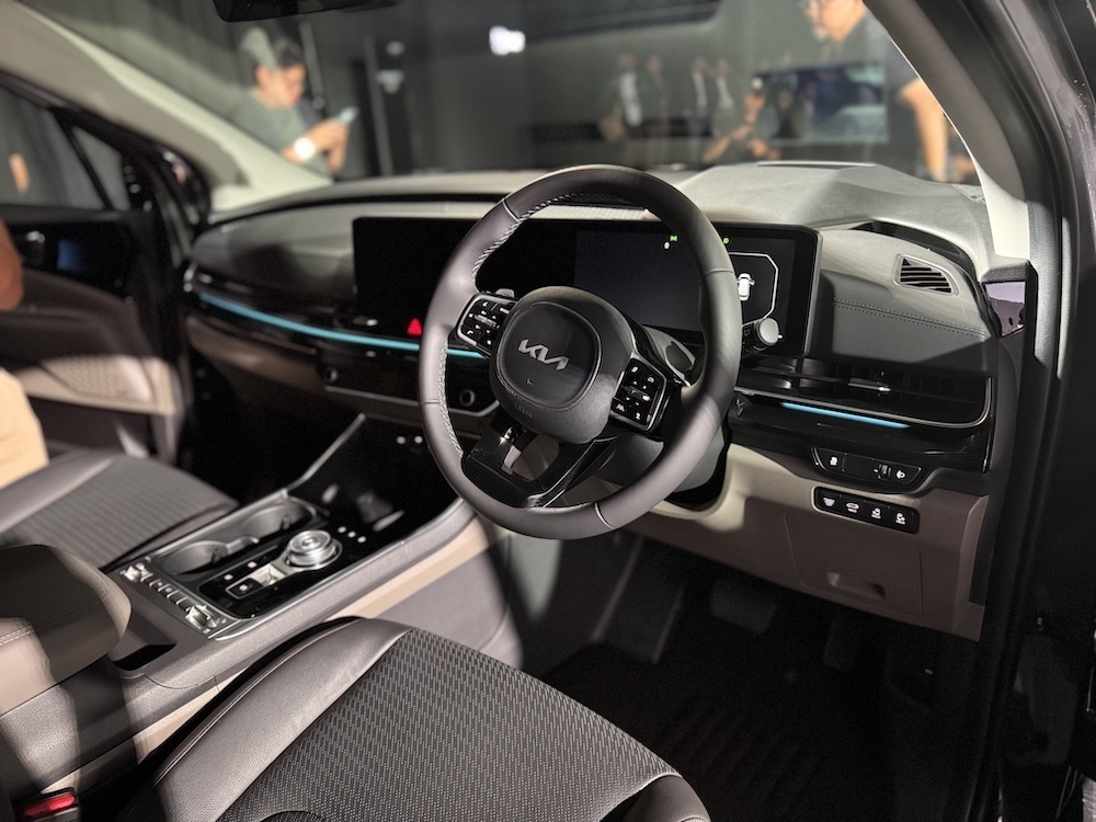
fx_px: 760
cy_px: 411
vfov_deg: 56.8
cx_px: 548
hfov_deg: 71.6
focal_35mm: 24
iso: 800
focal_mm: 6.76
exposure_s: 1/42
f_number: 1.78
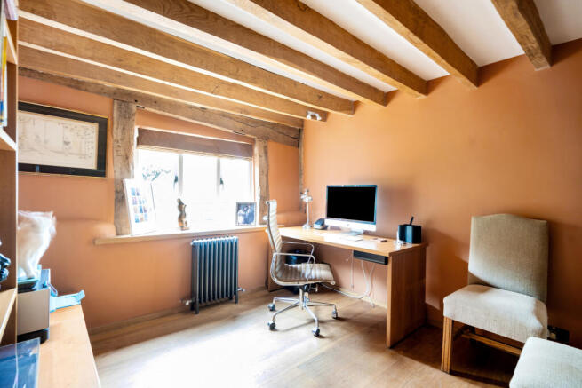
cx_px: 291
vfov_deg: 73.8
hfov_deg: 96.7
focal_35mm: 16
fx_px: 259
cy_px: 194
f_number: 6.3
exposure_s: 2.5
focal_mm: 16
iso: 500
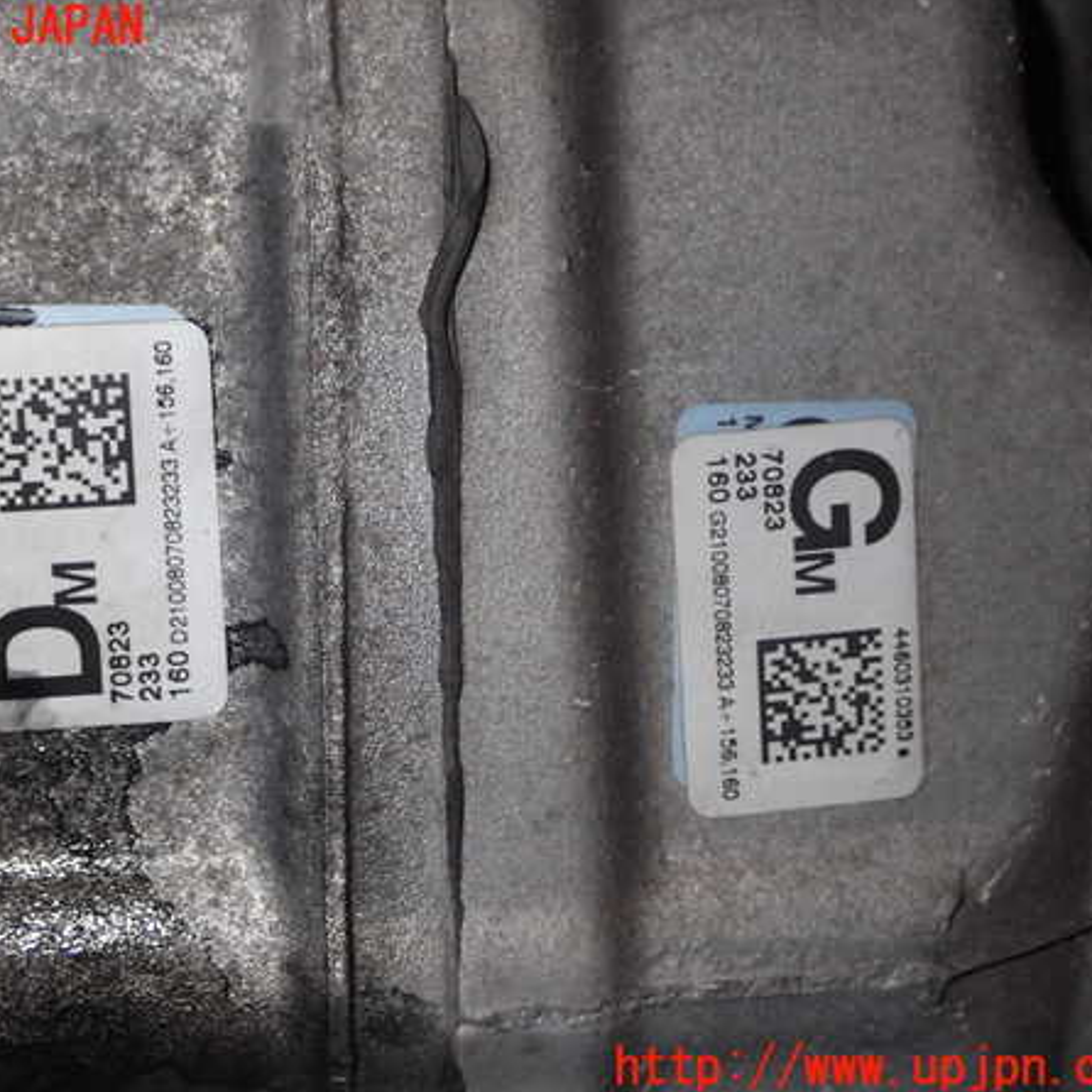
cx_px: 433
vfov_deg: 25.0
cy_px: 548
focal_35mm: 69
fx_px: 2463
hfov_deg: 25.0
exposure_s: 1/60
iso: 200
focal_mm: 10.35
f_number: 10
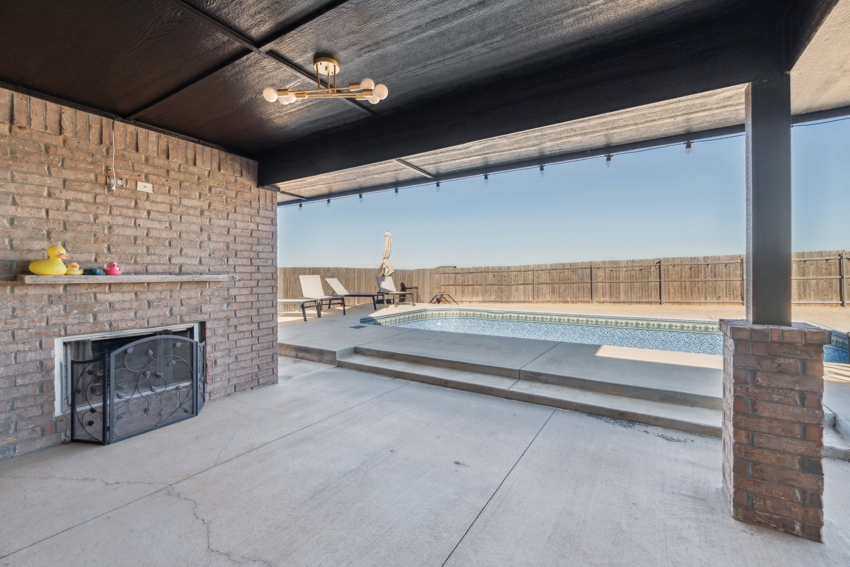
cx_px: 425
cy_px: 284
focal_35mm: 15
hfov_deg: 100.4
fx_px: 354
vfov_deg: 77.3
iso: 100
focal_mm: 10
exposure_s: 1/200
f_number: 8
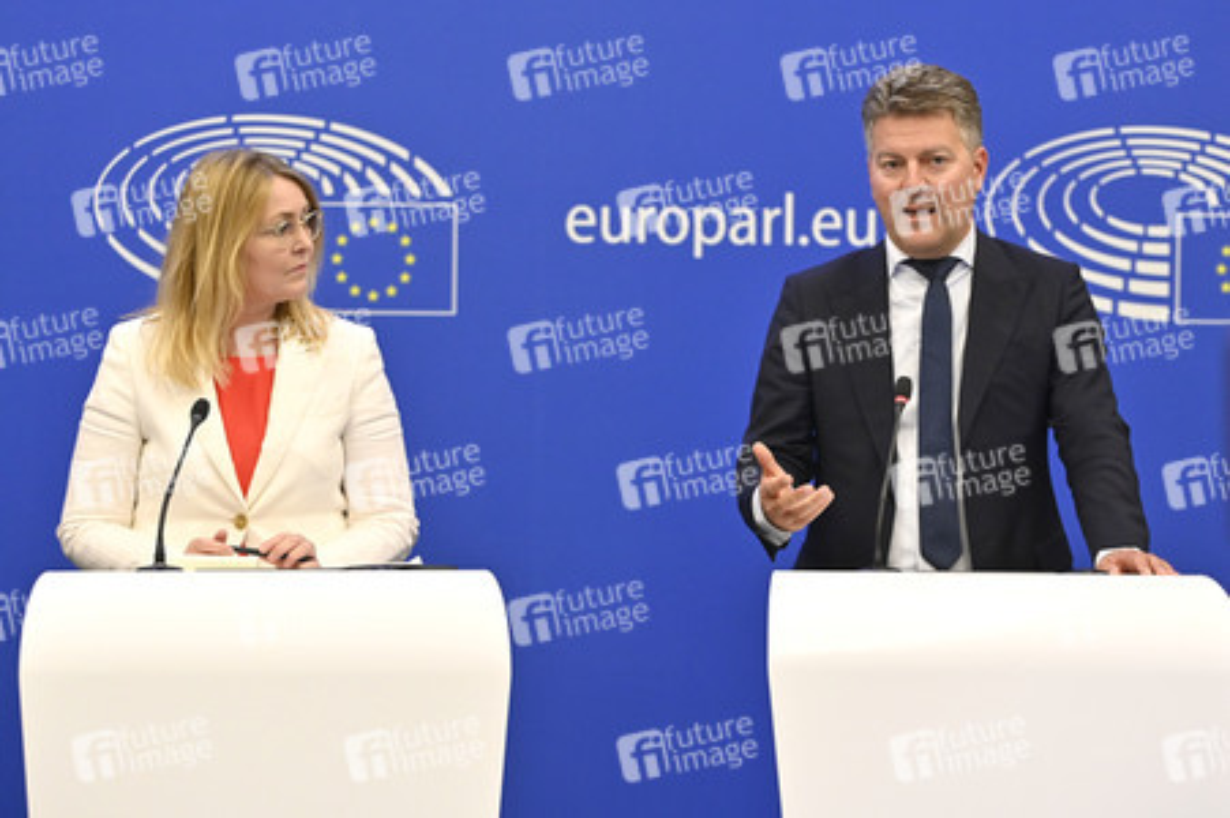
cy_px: 409
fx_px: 3243
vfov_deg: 14.4
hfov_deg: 21.5
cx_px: 615
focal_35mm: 95
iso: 2500
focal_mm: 95
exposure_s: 1/500
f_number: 2.8
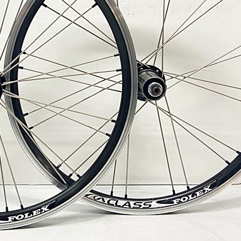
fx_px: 378
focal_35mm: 48
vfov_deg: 35.0
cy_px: 80
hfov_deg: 34.7
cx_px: 62
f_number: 1.8
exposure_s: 1/50
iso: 160
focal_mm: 4.25
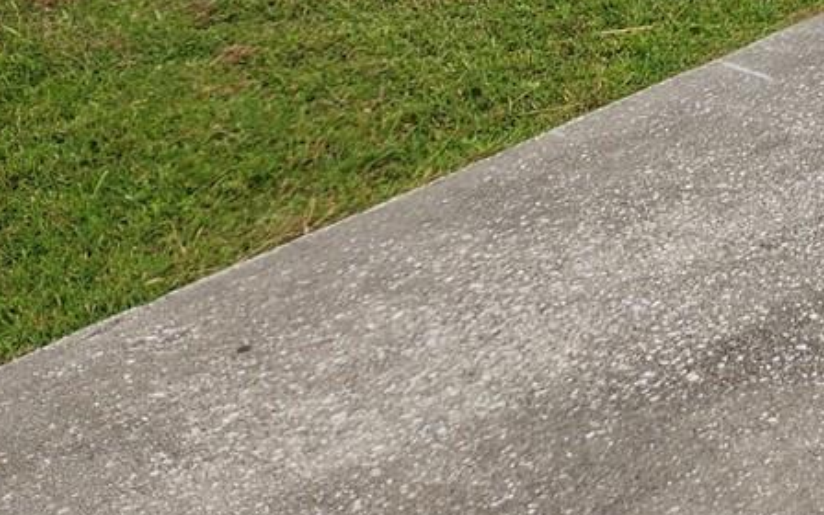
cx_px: 1446
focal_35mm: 87
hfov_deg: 18.8
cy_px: -504
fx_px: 1954
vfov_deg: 13.1
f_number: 1.8
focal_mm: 5.4
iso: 20
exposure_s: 1/1024
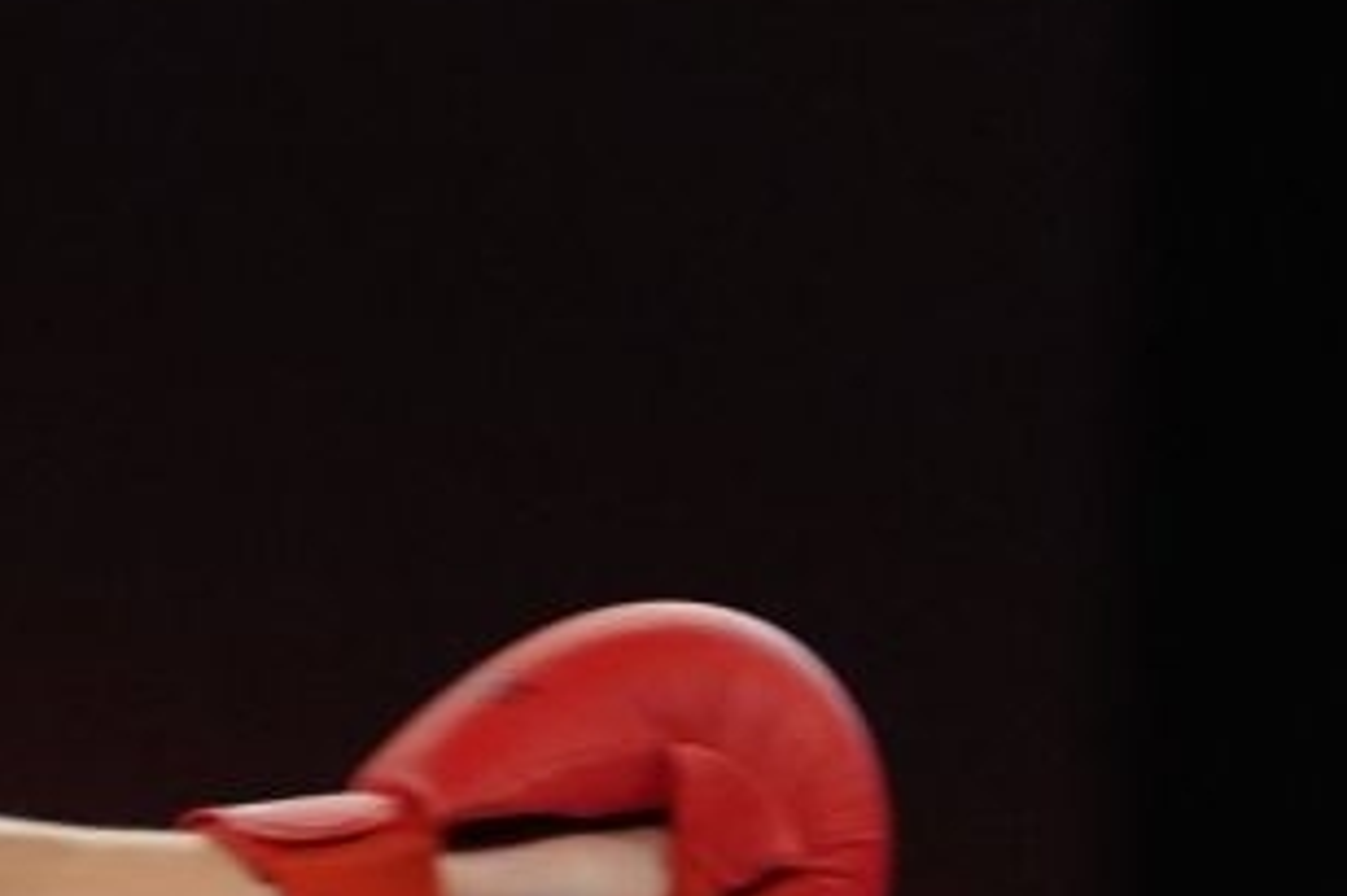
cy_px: 2207
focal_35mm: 1159
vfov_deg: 1.2
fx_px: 43341
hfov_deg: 1.8
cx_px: -691
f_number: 2.8
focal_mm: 198
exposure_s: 1/1000
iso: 1250
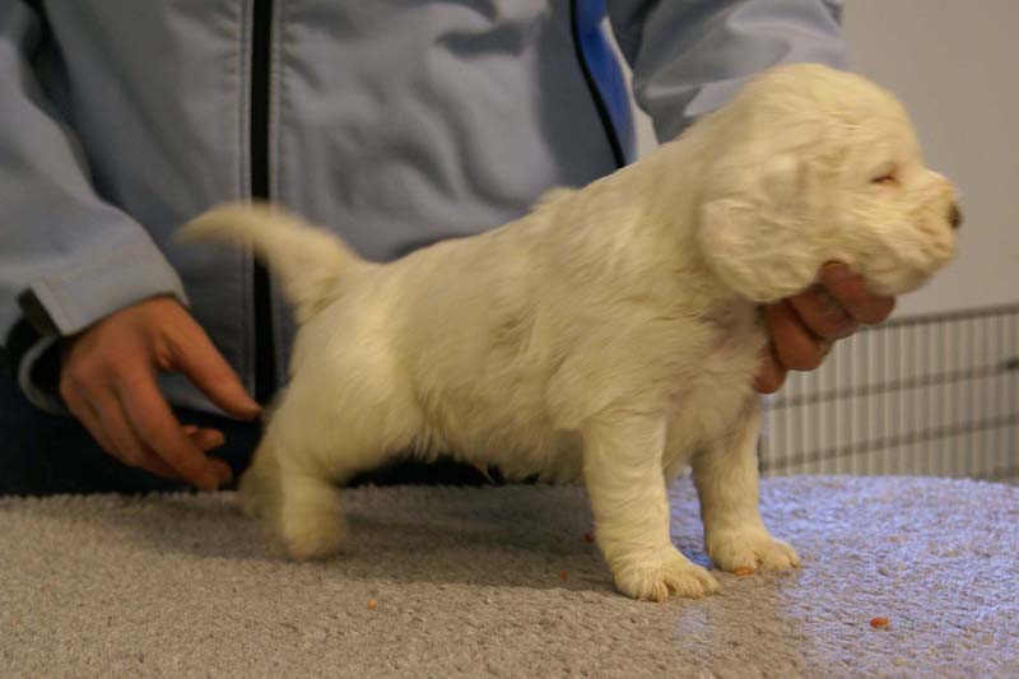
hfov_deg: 22.6
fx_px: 2547
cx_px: 510
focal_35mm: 90
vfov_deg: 15.2
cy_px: 340
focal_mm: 60
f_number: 5.6
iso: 400
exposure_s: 1/20
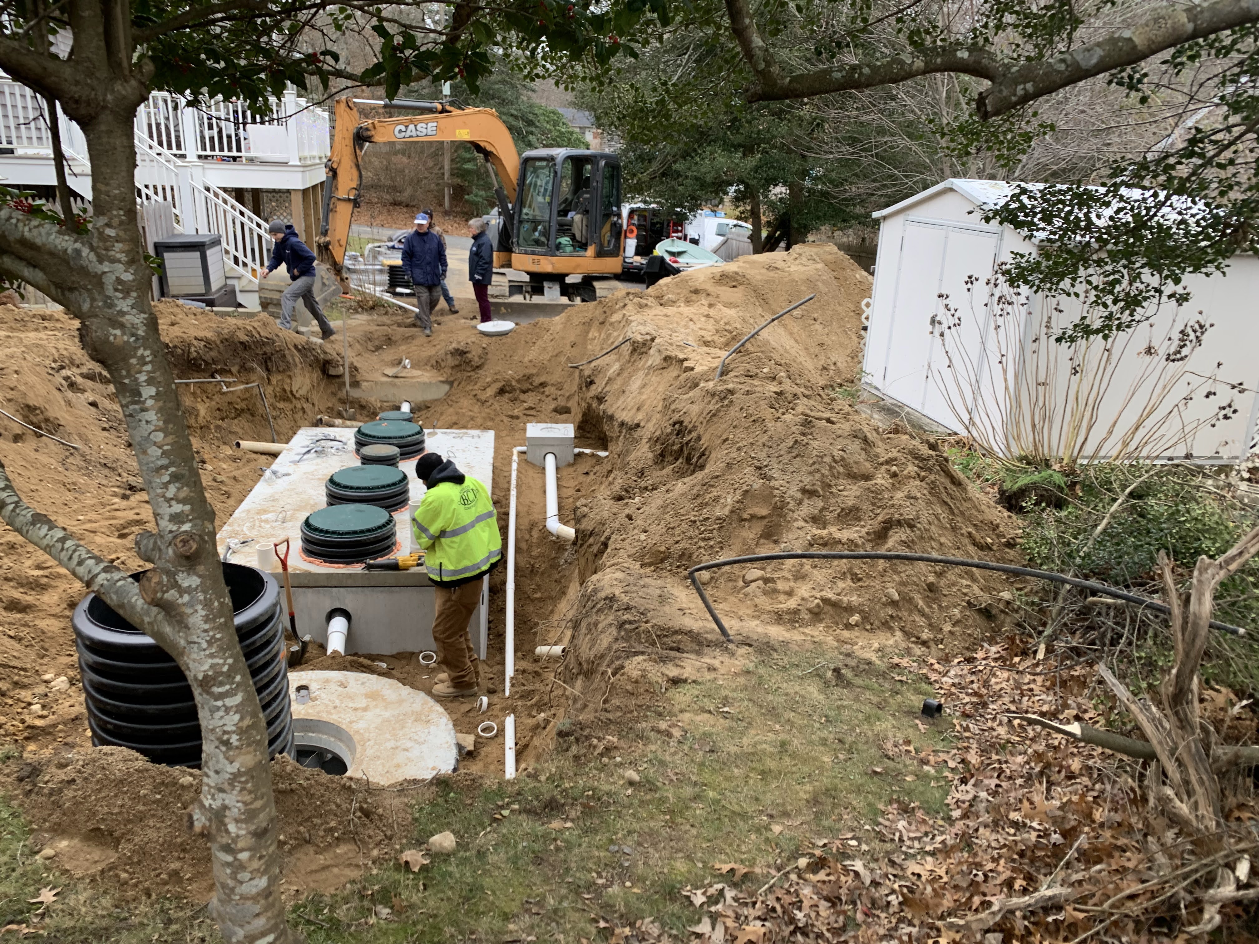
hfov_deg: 67.3
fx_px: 946
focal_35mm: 26
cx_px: 630
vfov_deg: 53.1
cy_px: 472
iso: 40
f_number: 1.8
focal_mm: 4.25
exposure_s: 1/122
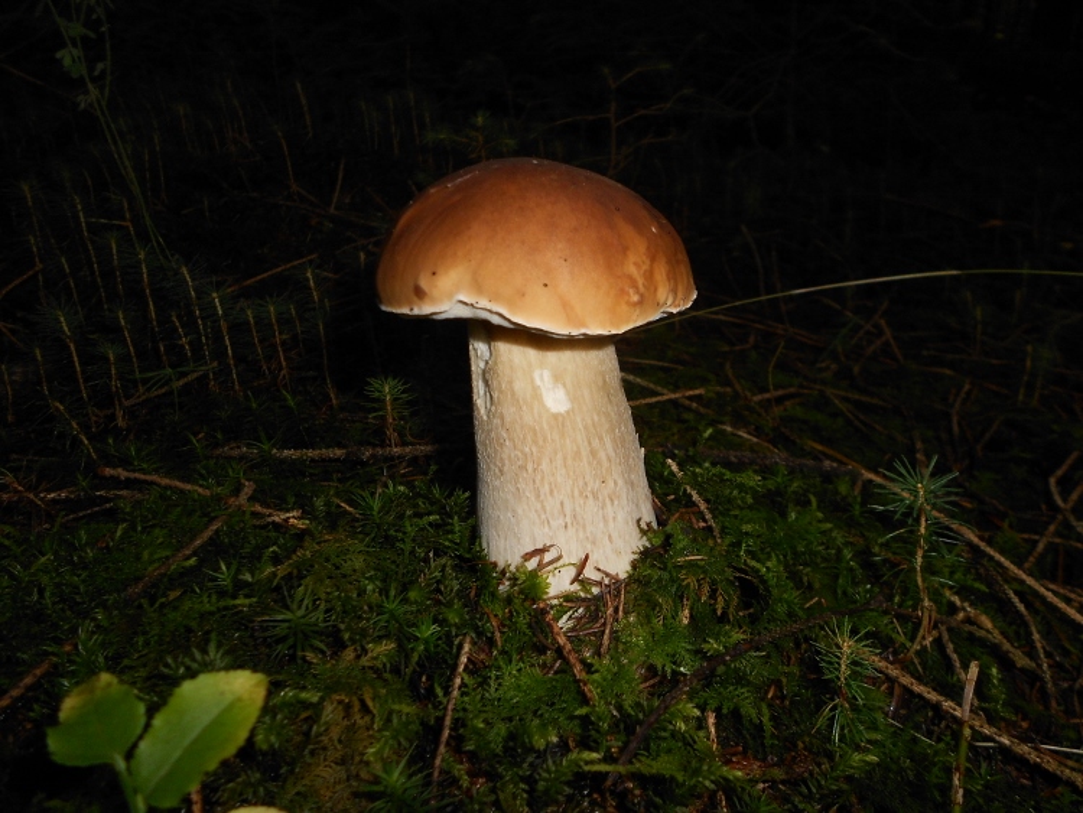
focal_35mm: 26
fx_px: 814
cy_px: 406
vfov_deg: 53.1
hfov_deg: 67.3
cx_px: 542
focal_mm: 4.6
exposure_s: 1/25
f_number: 8
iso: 80
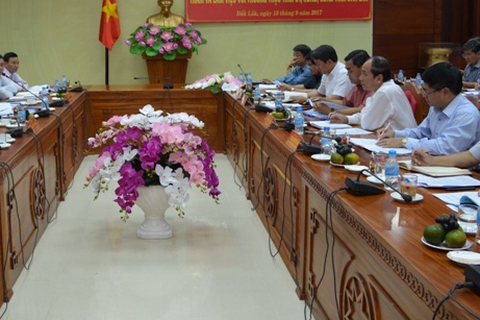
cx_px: 134
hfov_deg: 42.6
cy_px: 99
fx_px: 600
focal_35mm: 45
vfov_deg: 29.6
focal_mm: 18
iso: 640
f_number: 4
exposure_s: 1/60
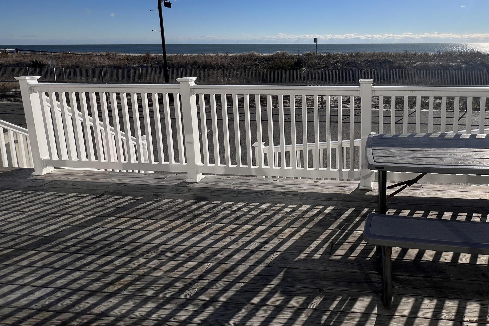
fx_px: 272
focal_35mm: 20
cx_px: 348
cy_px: 84
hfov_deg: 79.5
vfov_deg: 58.9
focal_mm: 1.57
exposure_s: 1/3534
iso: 40
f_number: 1.8
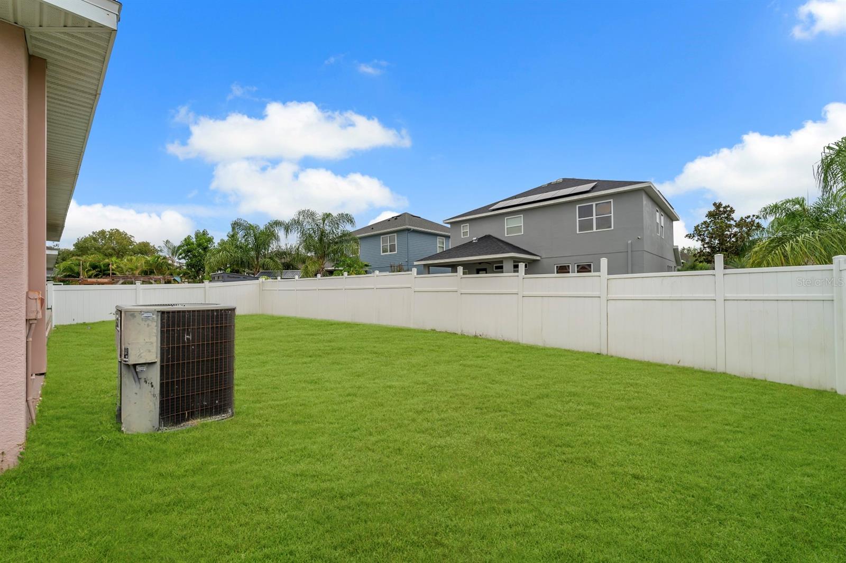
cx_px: 423
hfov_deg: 104.3
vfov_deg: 81.2
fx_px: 329
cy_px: 282
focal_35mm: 14
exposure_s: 1/125
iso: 100
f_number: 5.6
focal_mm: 14
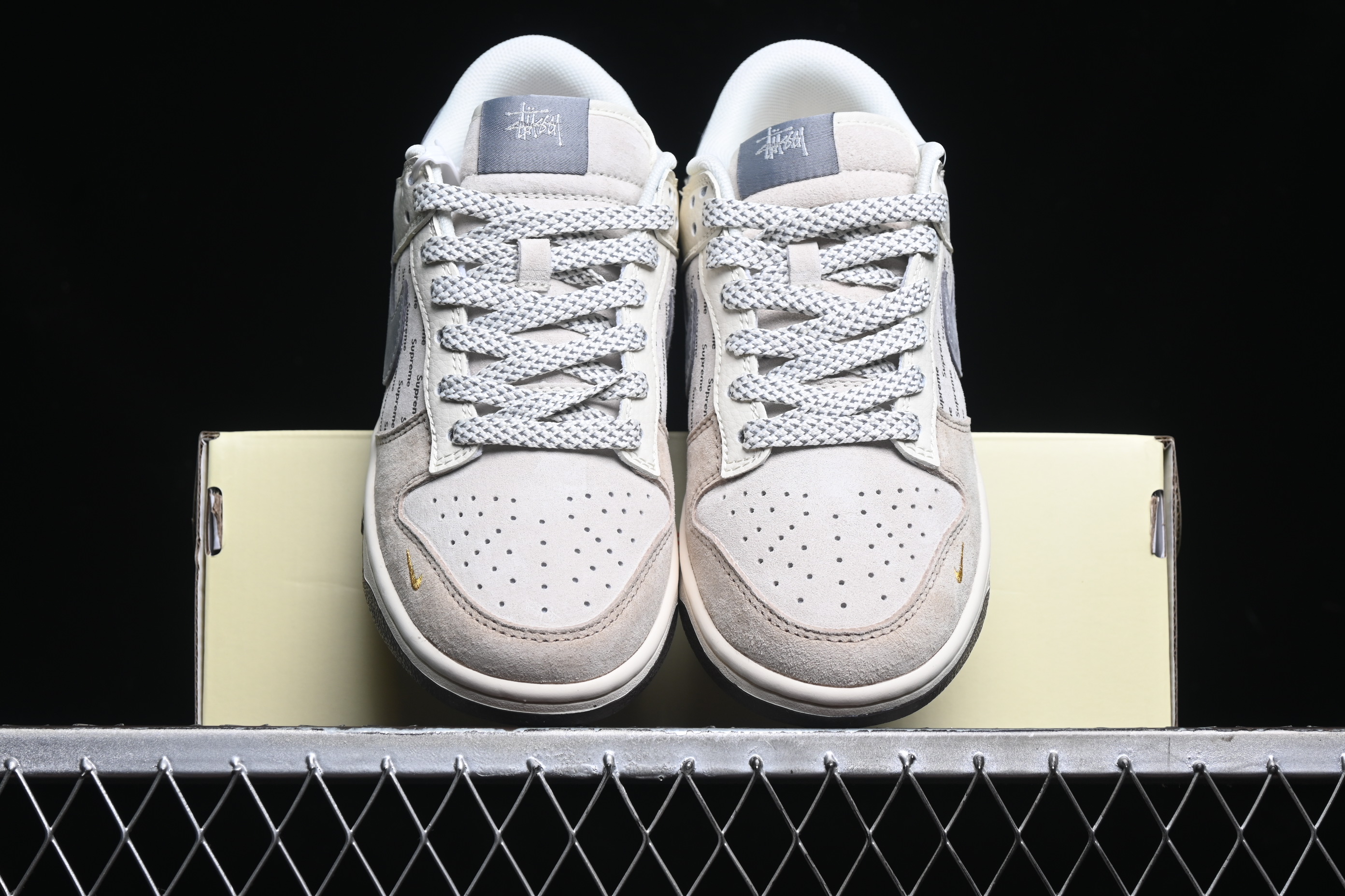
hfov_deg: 27.0
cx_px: 672
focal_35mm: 75
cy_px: 448
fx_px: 2802
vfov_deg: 18.2
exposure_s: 1/60
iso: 160
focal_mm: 50
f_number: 7.1
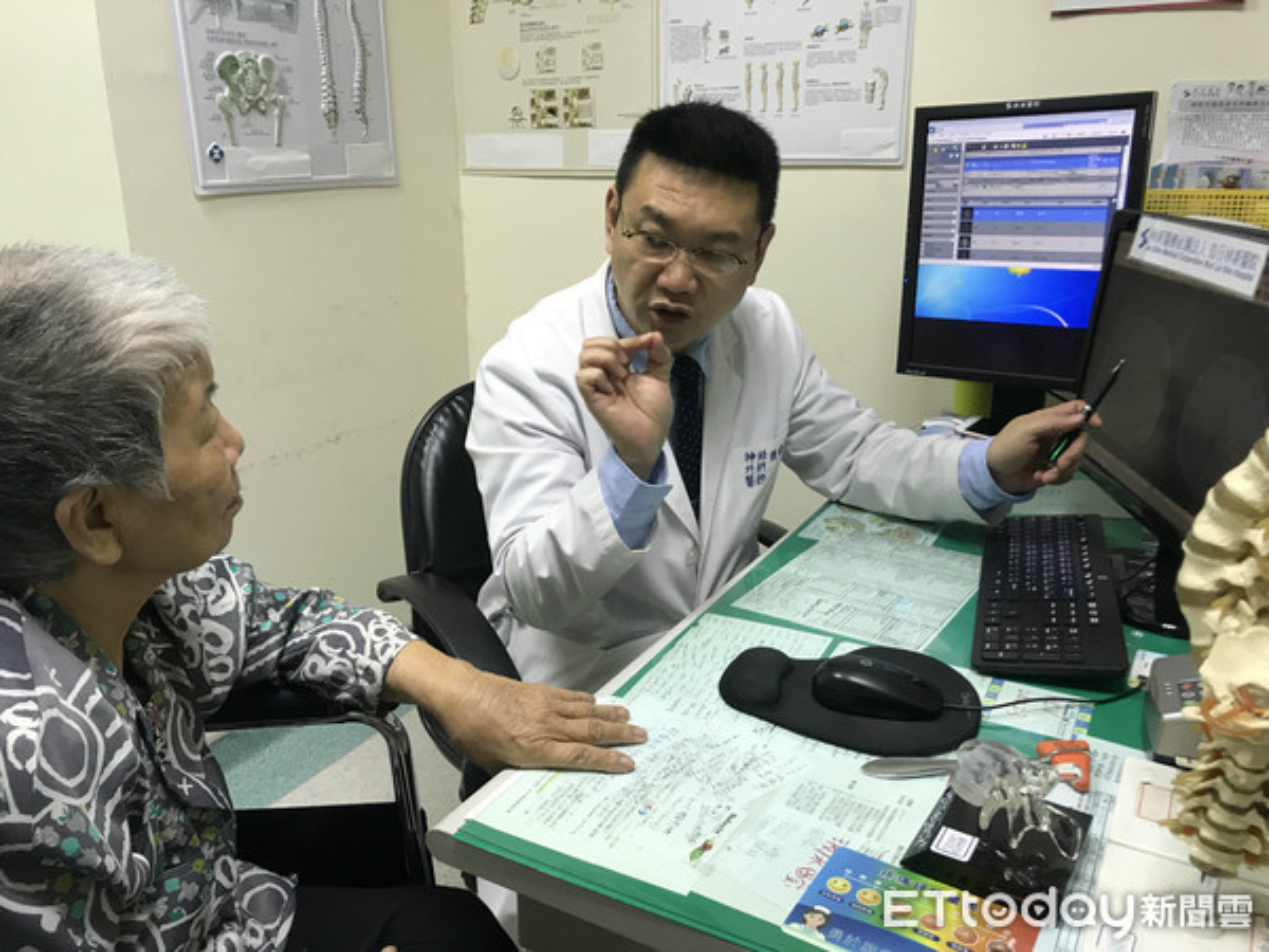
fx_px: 1026
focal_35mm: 28
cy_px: 476
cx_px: 634
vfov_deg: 49.7
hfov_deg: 63.4
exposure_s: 1/30
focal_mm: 3.99
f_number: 1.8
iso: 32
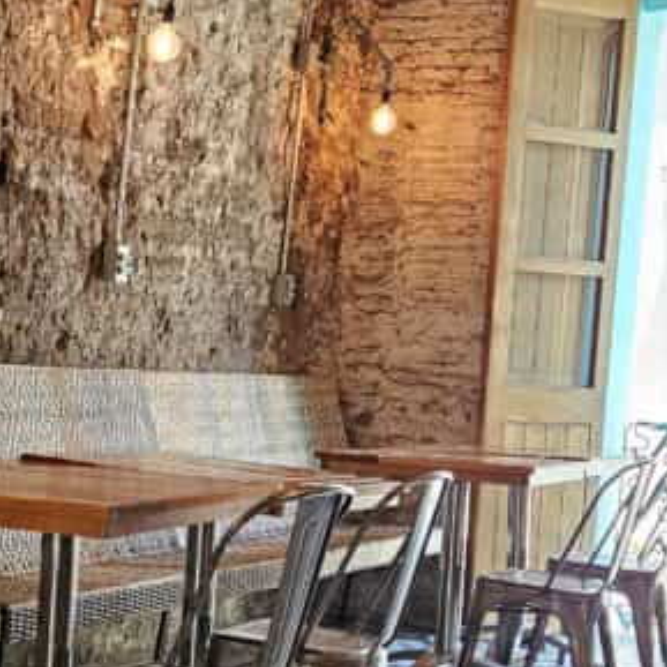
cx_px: 138
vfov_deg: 23.8
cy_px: 459
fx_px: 1570
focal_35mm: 72
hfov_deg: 23.7
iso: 320
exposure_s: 1/120
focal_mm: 5.4
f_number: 1.8
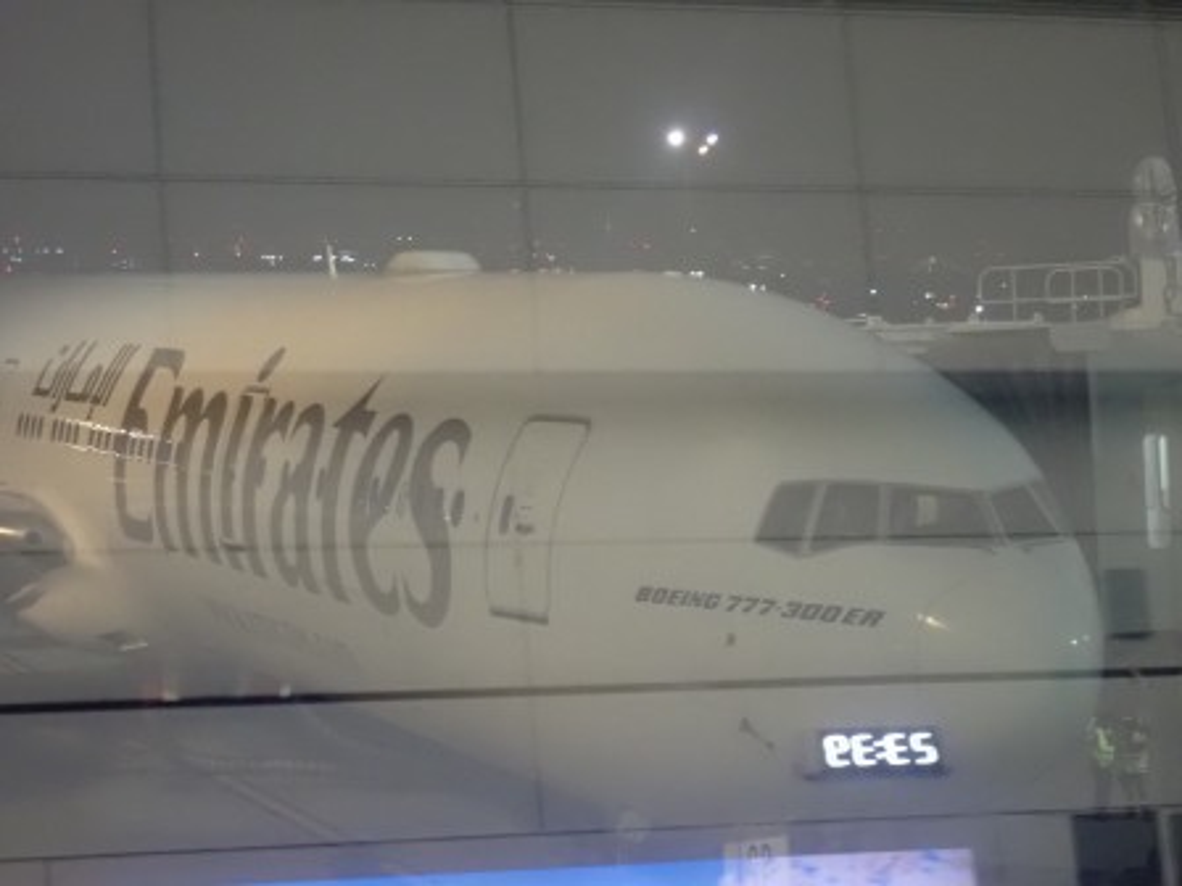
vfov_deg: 14.8
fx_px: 3415
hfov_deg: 19.6
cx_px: 591
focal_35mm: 100
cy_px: 443
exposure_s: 1/20
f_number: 4.9
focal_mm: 18
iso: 1600
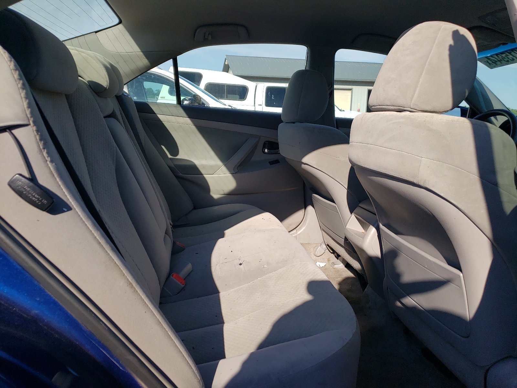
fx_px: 388
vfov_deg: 53.1
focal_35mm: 26
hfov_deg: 67.3
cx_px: 258
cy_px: 194
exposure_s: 1/2000
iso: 50
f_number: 1.5
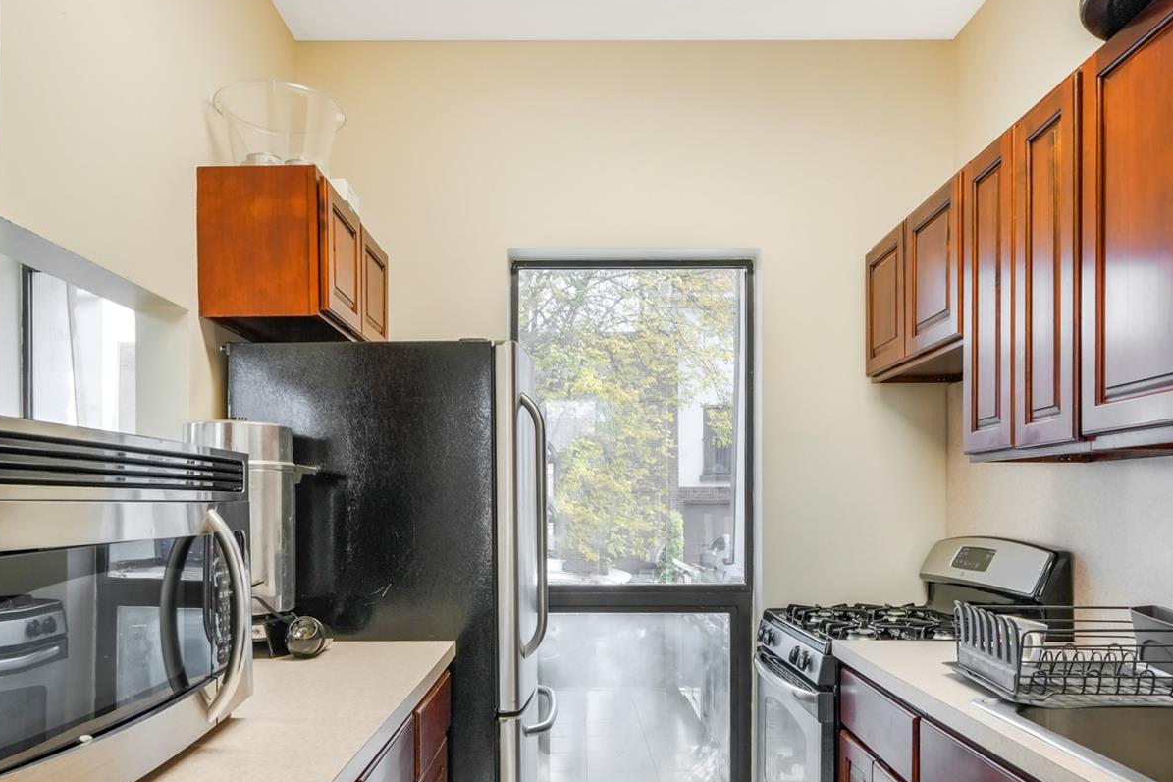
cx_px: 567
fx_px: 782
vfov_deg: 52.7
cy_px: 469
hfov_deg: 73.7
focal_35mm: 24
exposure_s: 1/100
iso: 1000
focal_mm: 14
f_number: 10
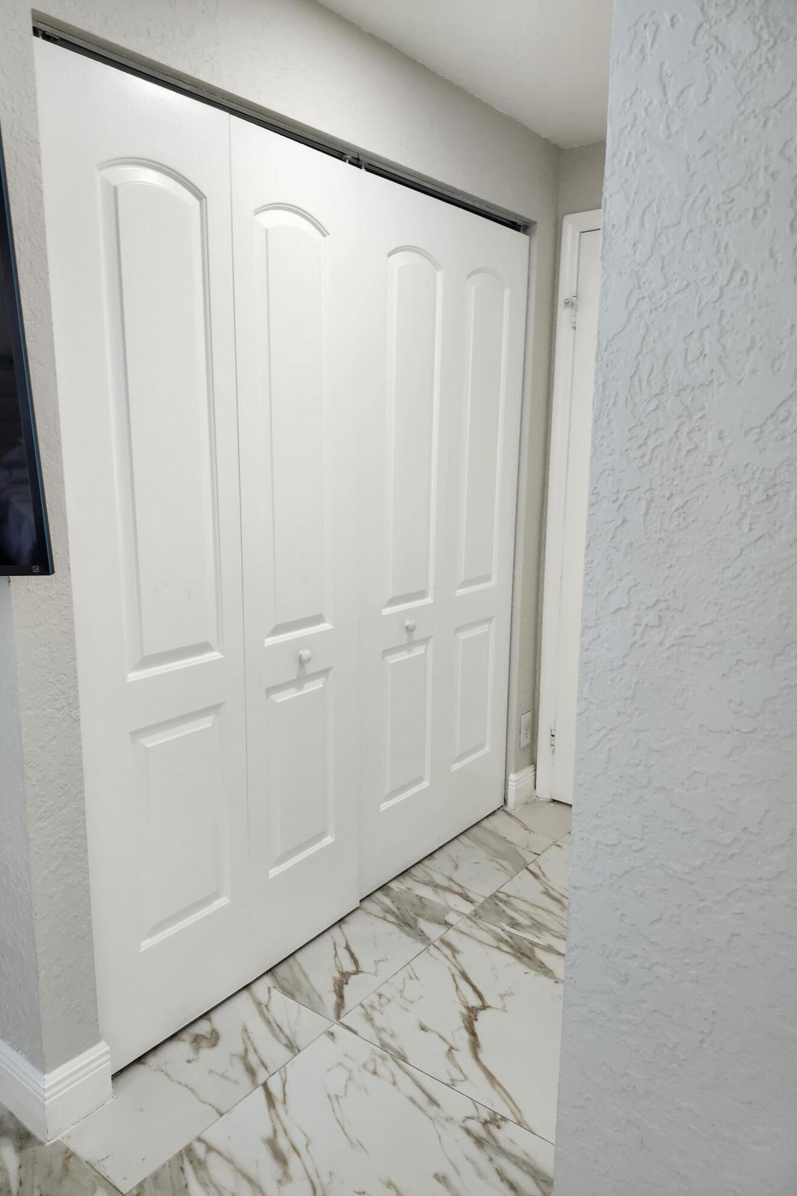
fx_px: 797
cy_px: 598
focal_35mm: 24
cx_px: 355
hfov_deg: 53.0
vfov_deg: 73.7
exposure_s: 1/120
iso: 160
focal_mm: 5.54
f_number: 1.8
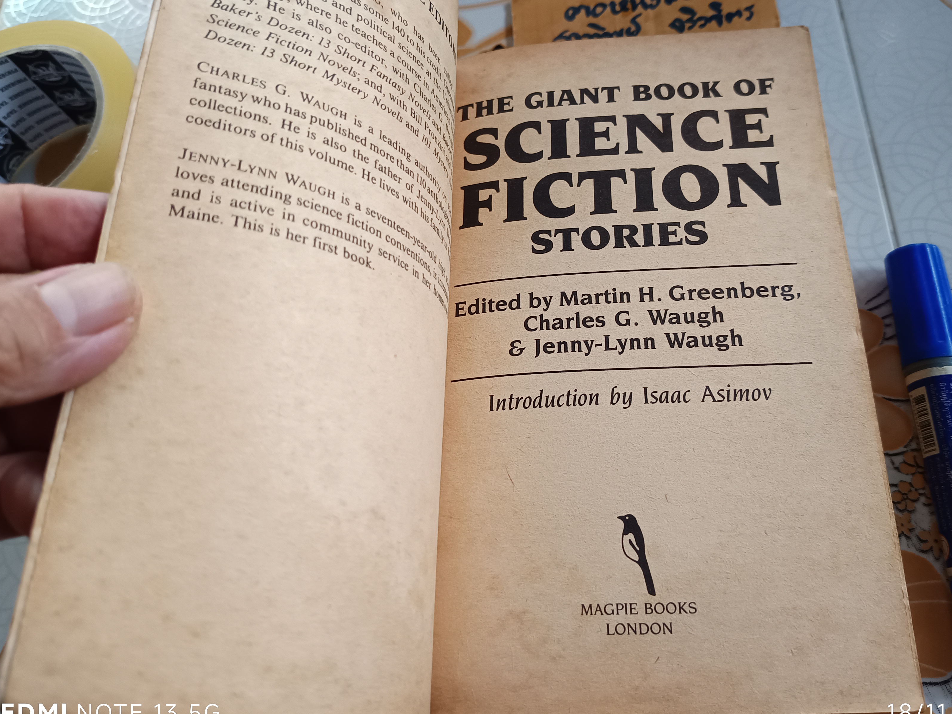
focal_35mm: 30
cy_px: 313
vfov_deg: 46.7
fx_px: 825
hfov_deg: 59.7
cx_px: 539
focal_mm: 5.31
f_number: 1.7
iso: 998
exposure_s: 1/33.3
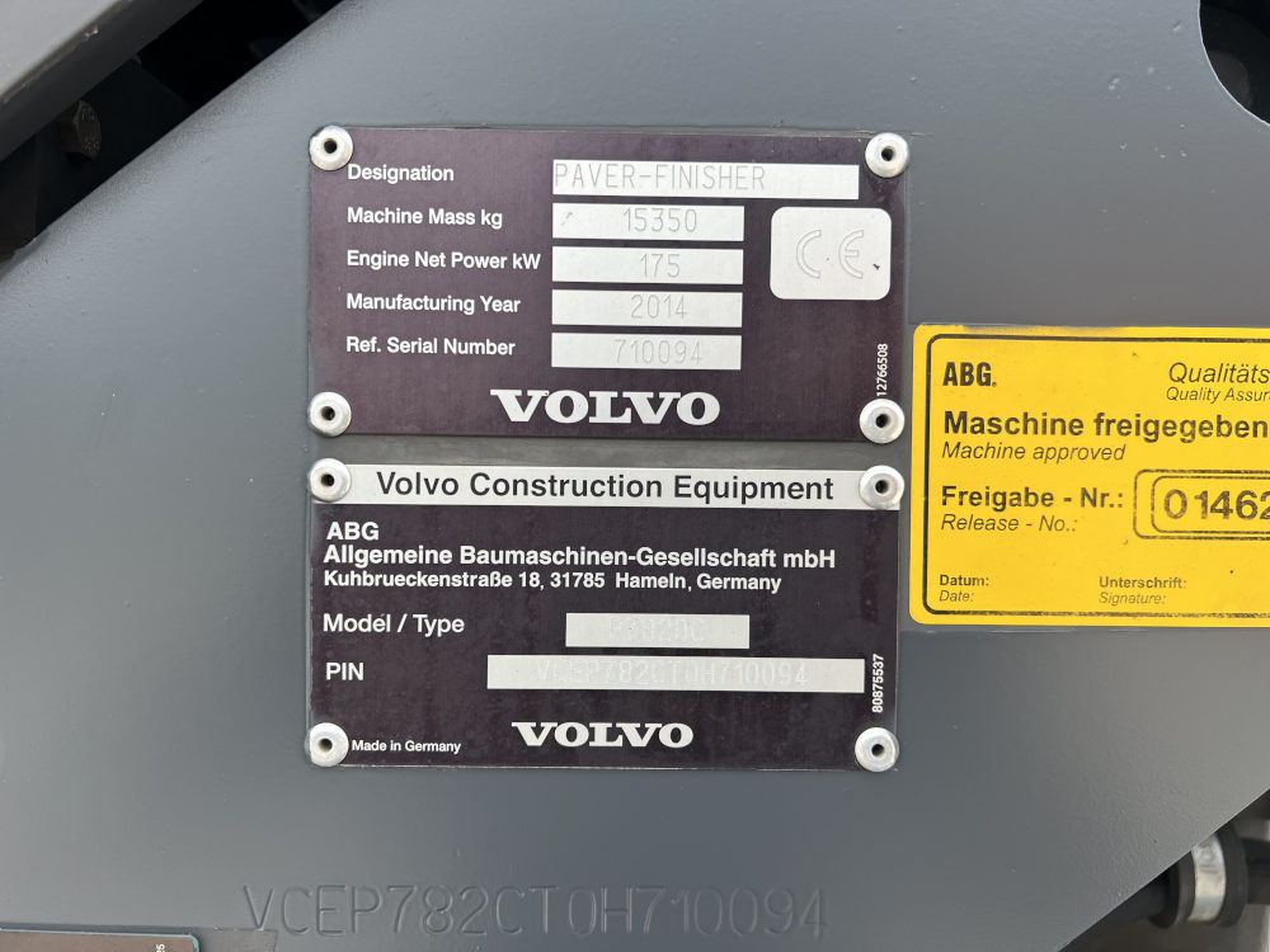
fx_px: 954
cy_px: 476
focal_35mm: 26
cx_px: 635
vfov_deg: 53.1
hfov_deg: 67.3
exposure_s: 1/1038
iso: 50
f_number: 1.5
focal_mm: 5.7
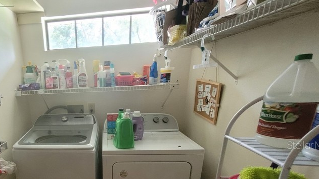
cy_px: 145
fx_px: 195
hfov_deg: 72.6
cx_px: 76
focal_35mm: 23
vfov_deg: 46.7
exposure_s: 1/60
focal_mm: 1.74
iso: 400
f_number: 2.2
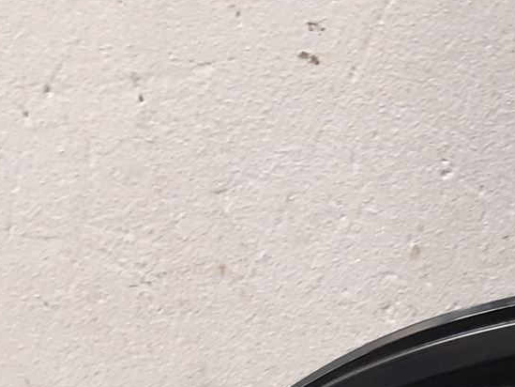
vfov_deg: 13.5
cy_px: 715
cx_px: 572
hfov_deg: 19.4
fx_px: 1443
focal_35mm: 97
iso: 200
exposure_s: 1/33
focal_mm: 3.93
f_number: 1.7
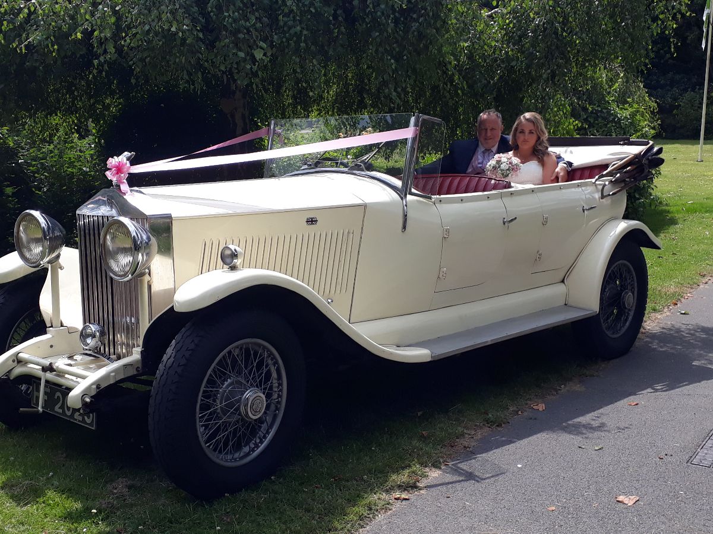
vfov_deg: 51.4
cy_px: 267
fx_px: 556
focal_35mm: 27
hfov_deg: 65.3
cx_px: 356
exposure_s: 1/1466
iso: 40
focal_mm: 3.6
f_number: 1.9
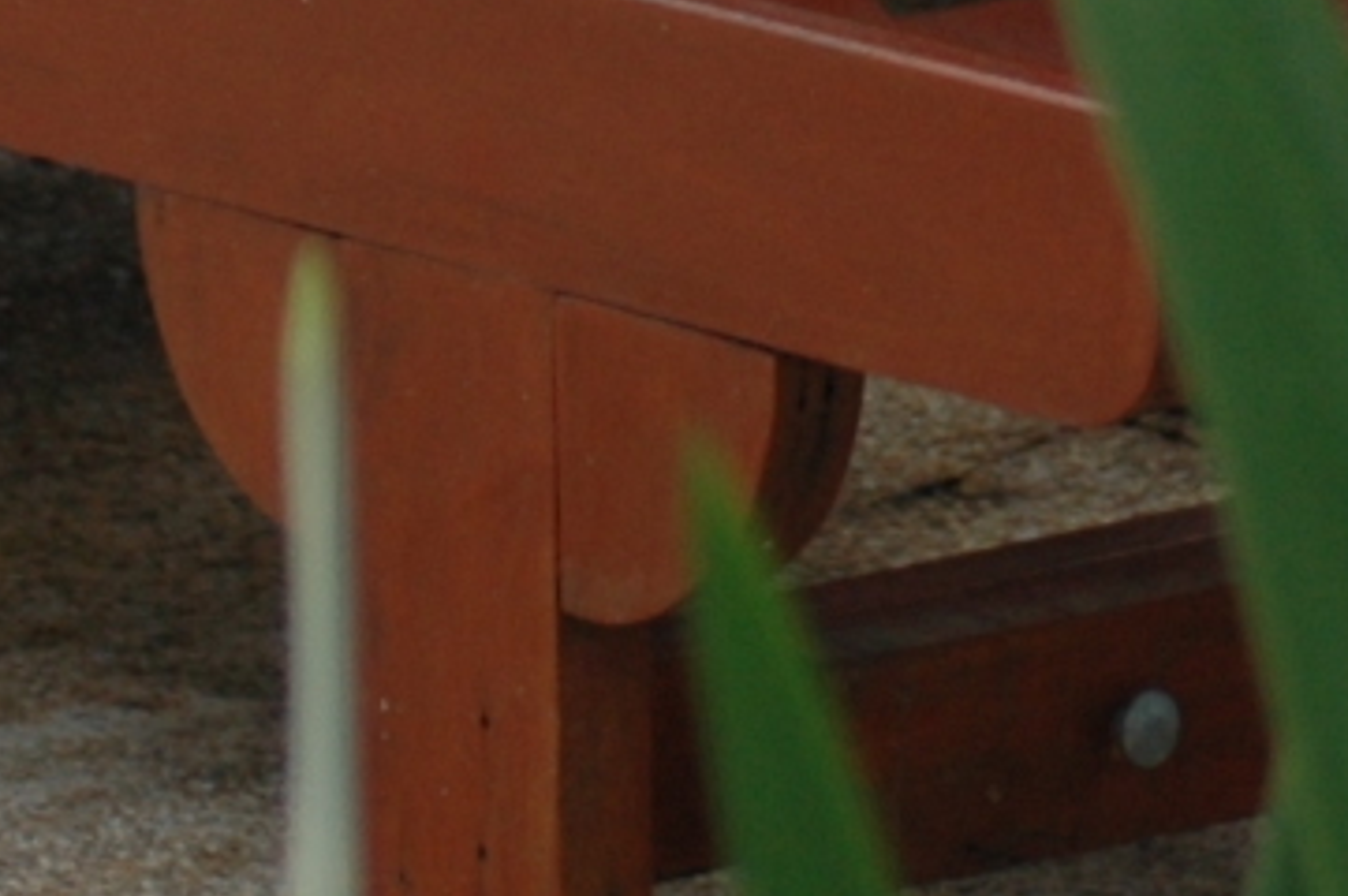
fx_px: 16722
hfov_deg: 4.6
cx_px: 919
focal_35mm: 447
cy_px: -1732
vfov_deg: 3.0
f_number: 3.3
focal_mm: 48
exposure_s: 1/1500
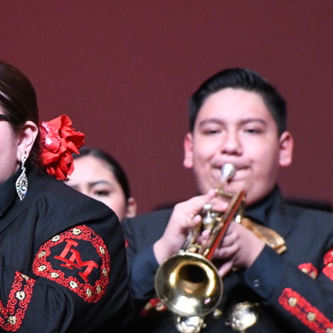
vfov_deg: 1.7
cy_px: 306
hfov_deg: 1.7
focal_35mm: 1062
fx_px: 11558
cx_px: 55
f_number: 6.3
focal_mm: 300
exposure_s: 1/200
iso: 6400
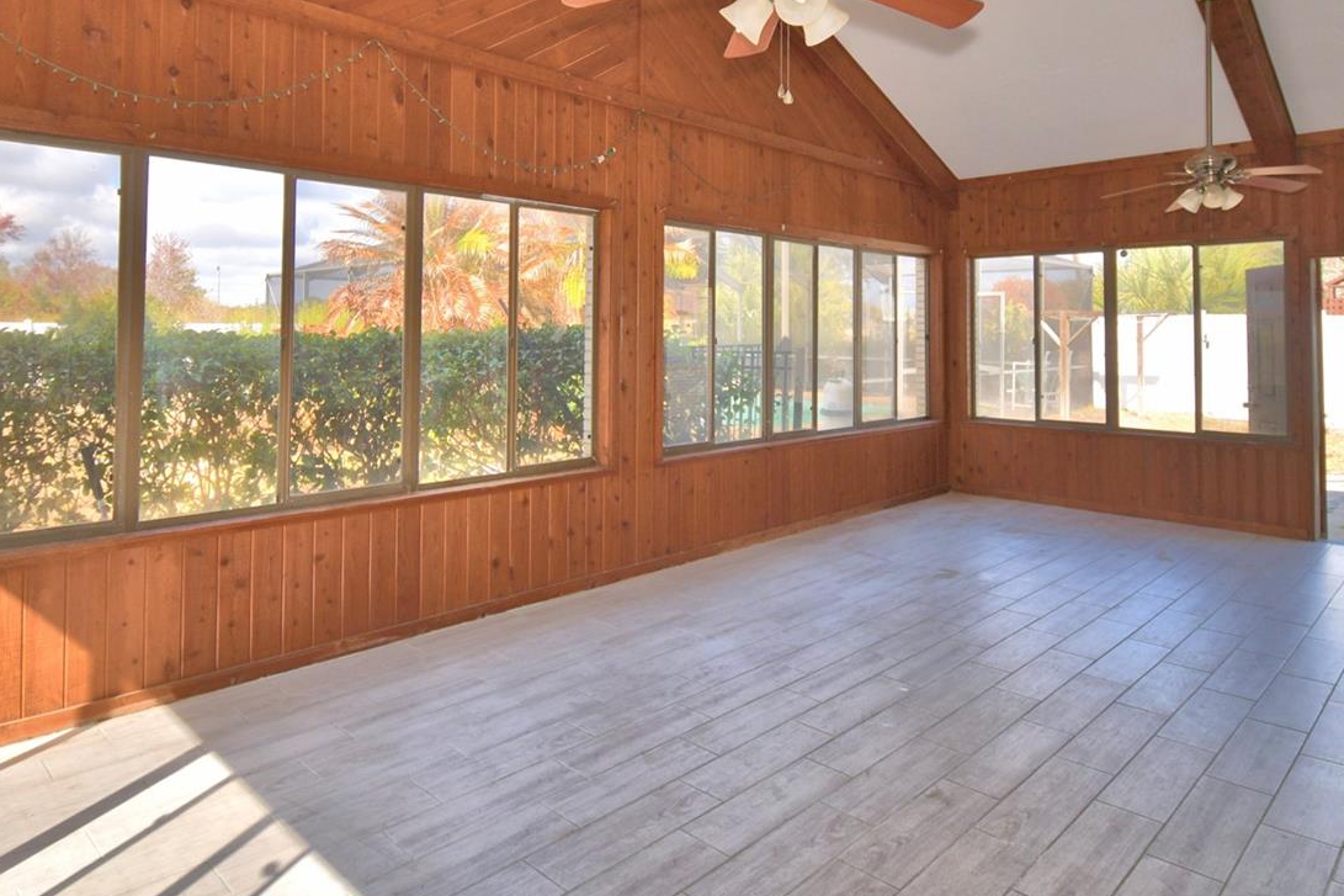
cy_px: 299
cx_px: 703
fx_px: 821
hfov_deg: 78.5
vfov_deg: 56.0
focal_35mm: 22
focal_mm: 10
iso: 100
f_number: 4.5
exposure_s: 1/250
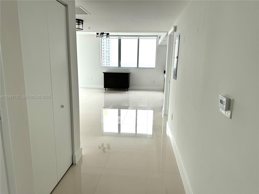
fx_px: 180
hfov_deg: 71.6
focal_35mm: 24
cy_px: 97
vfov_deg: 56.8
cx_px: 130
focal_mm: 6.76
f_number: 1.78
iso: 80
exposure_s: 1/723
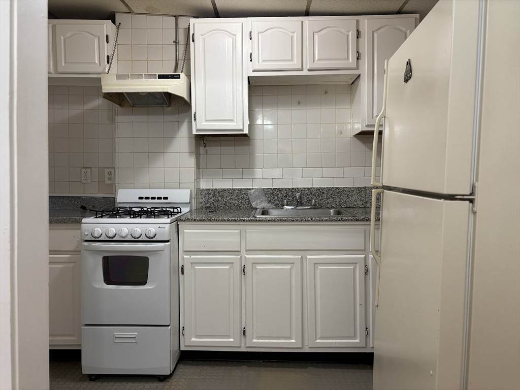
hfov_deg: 67.3
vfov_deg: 53.1
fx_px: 391
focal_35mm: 26
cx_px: 260
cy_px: 195
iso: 160
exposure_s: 1/60
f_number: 1.6
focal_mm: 5.96
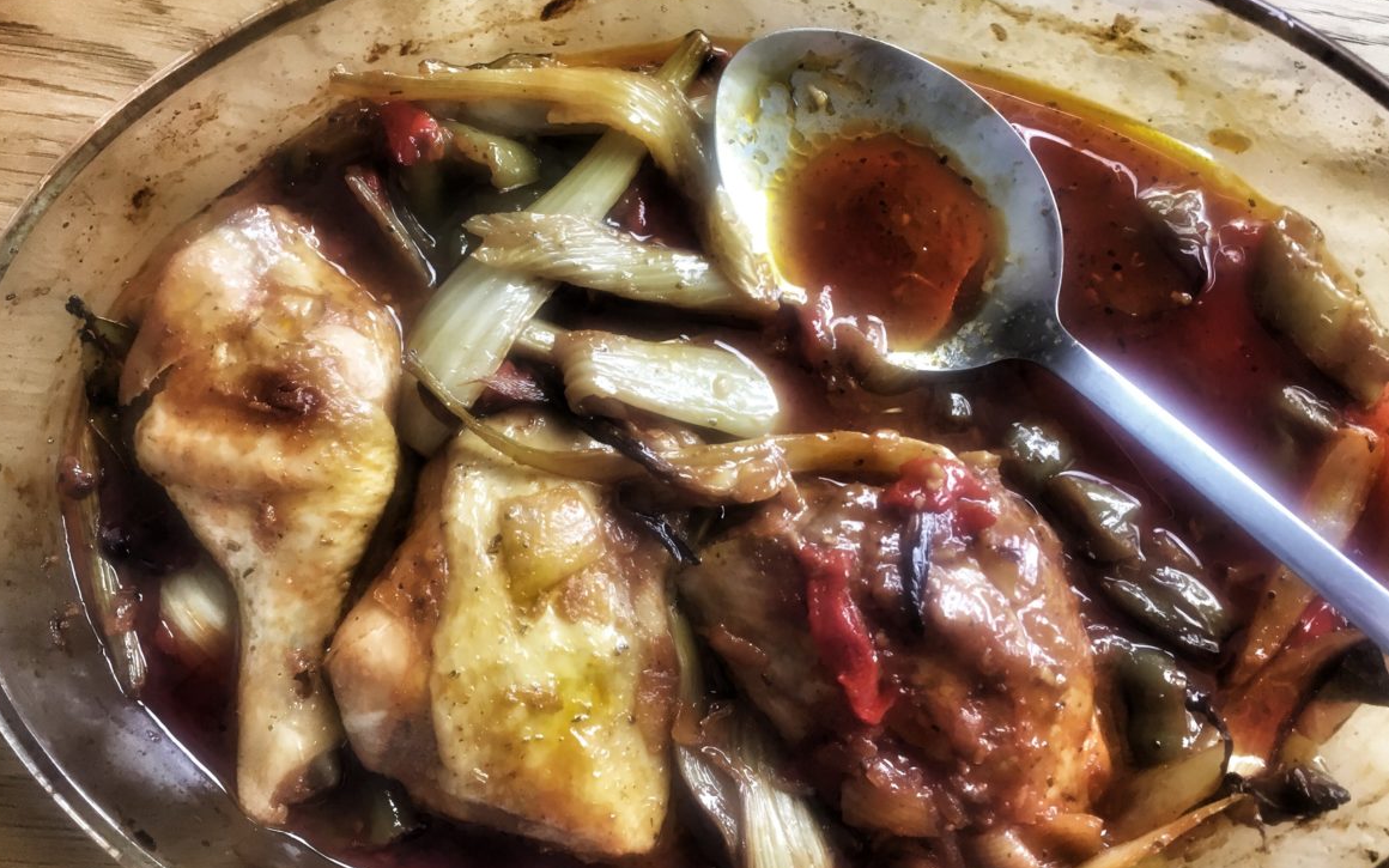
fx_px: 1173
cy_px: 453
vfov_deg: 40.6
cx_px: 690
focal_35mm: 31
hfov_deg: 61.2
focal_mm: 4.15
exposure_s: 1/33
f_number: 2.2
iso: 80
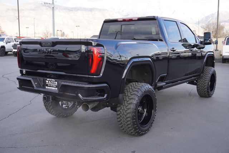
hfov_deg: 47.9
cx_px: 114
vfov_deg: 33.1
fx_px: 258
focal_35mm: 40
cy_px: 76
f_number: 5.6
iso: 100
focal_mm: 27
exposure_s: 1/80
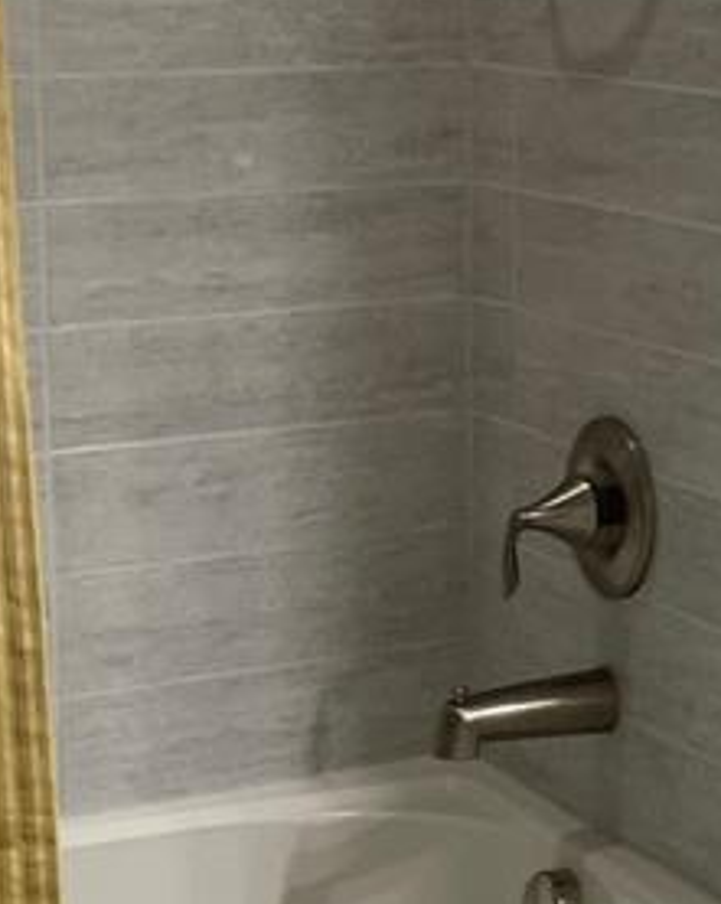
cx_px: 949
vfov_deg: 17.4
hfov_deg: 13.5
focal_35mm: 110
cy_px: 242
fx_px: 2939
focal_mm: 4.2
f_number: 1.6
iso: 80
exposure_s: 1/60
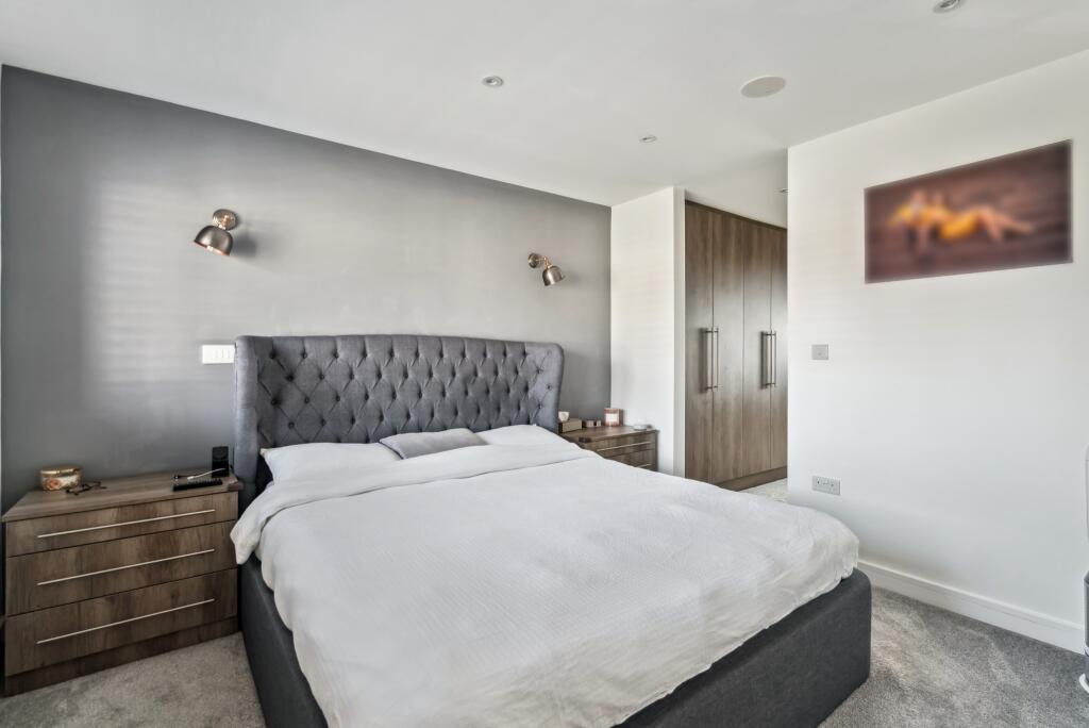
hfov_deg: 96.7
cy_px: 364
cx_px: 544
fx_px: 484
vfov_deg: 73.8
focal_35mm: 16
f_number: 8
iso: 640
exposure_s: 1/40
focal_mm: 16
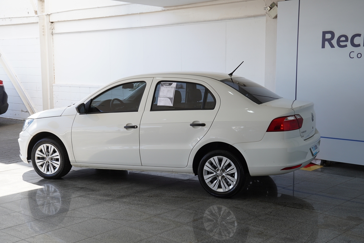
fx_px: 470
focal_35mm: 46
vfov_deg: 29.0
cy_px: 122
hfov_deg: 42.3
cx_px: 182
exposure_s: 1/100
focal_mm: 31
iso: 100
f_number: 5
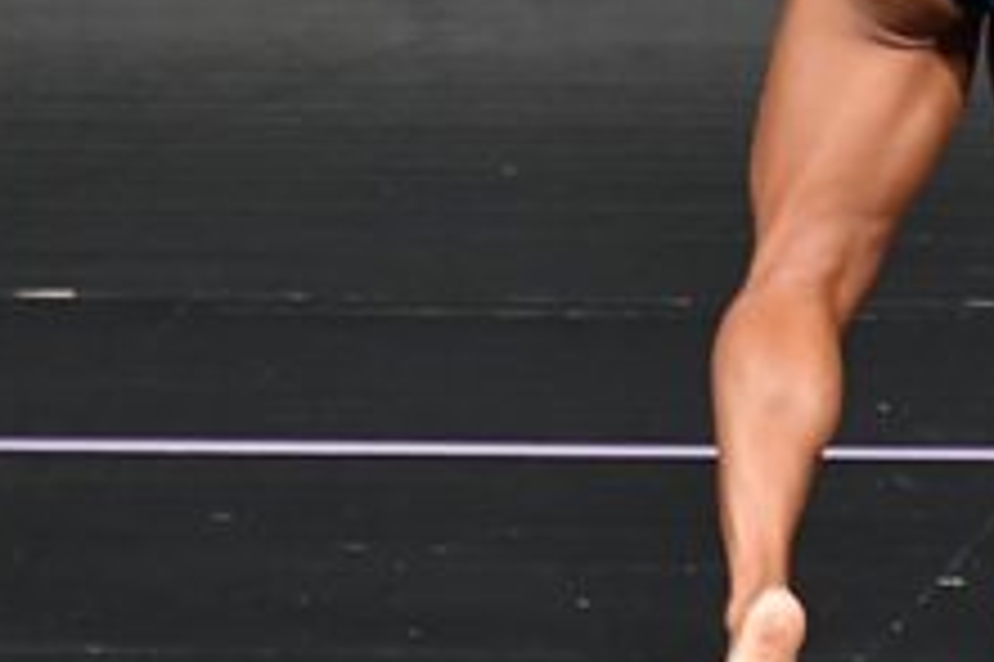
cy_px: -63
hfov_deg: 1.7
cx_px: 965
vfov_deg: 1.1
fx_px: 33411
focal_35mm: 1211
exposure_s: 1/400
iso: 4000
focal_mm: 230
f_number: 5.6
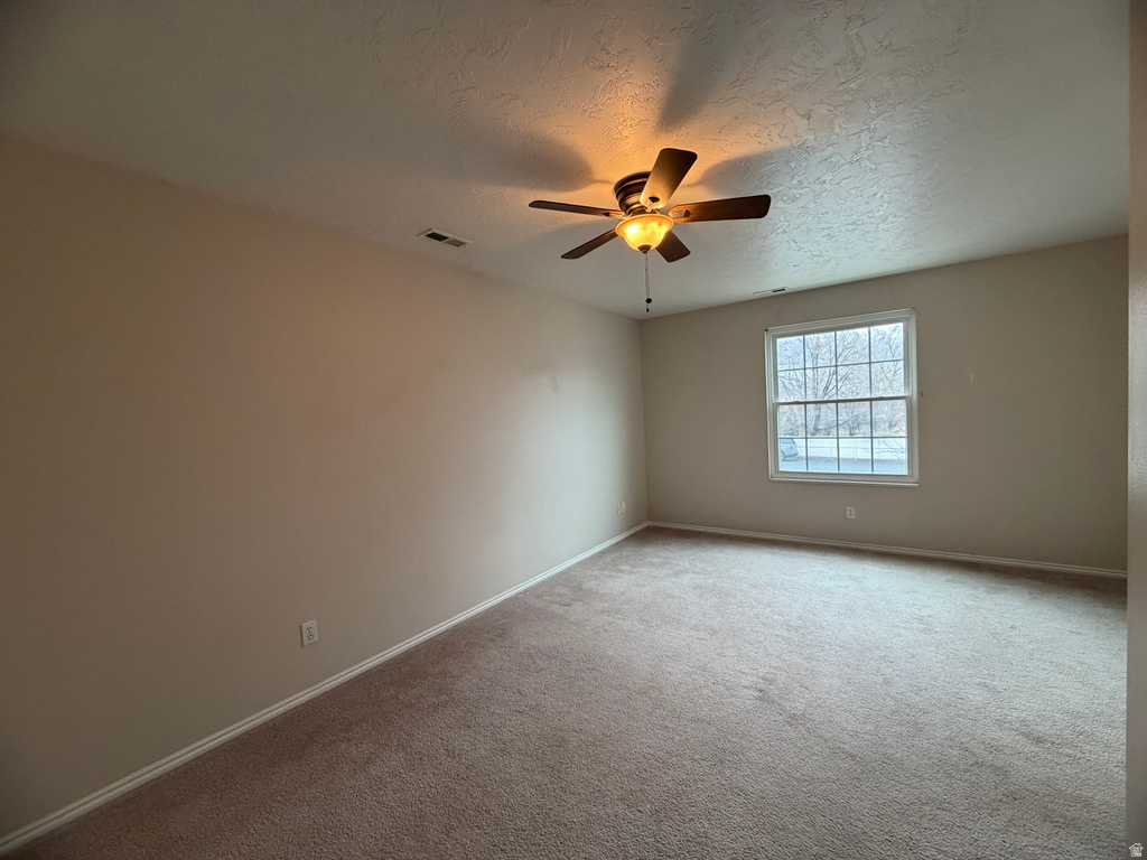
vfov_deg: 85.7
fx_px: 464
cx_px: 574
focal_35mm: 14
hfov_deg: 102.1
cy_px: 430
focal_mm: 2.22
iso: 320
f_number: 2.2
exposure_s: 1/60
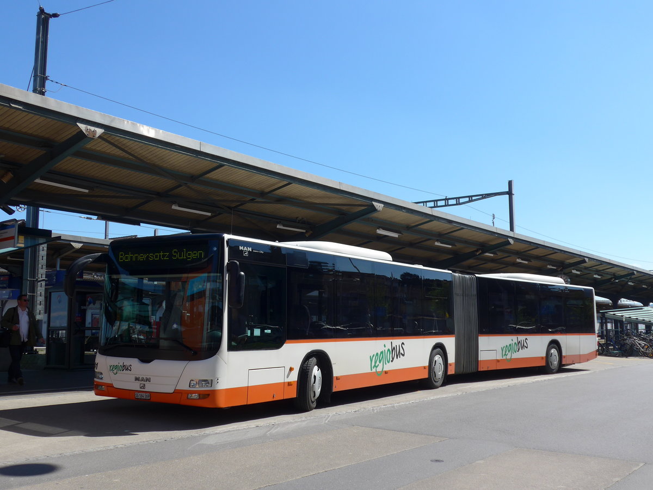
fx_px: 736
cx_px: 326
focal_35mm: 39
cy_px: 245
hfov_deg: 47.9
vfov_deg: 36.8
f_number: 2.8
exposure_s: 1/1600
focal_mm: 8
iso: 80
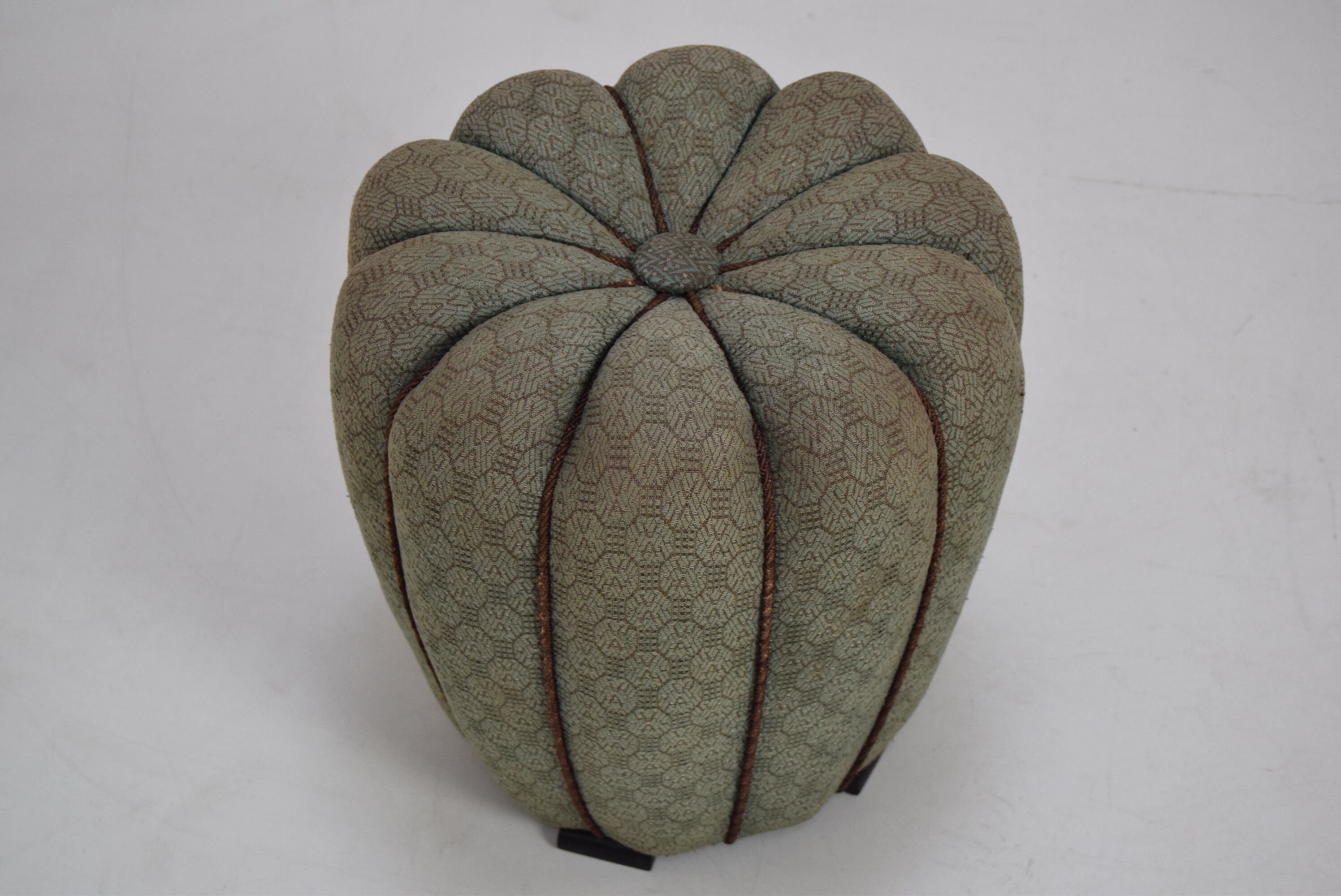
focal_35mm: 78
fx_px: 2908
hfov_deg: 26.0
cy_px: 448
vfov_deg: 17.5
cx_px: 670
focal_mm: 52
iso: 1600
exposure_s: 1/160
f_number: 6.3
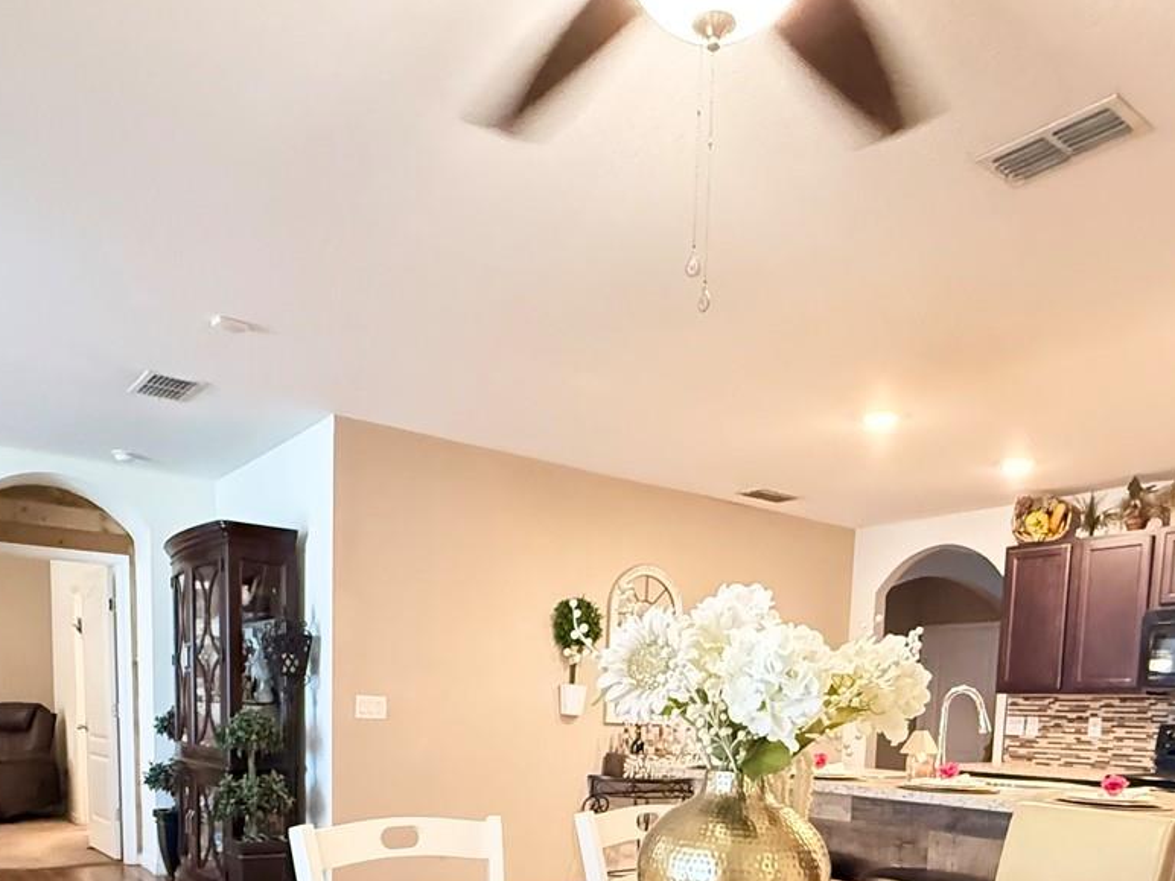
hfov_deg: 61.6
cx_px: 610
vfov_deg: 43.6
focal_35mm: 29
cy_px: 811
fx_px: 984
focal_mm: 2.22
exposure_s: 1/40
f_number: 2.2
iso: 1250
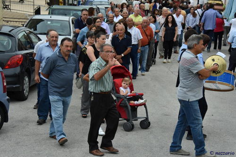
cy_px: 78
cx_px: 118
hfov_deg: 20.9
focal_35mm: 98
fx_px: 640
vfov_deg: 14.1
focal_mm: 65
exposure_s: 1/250
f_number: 4.5
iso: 360
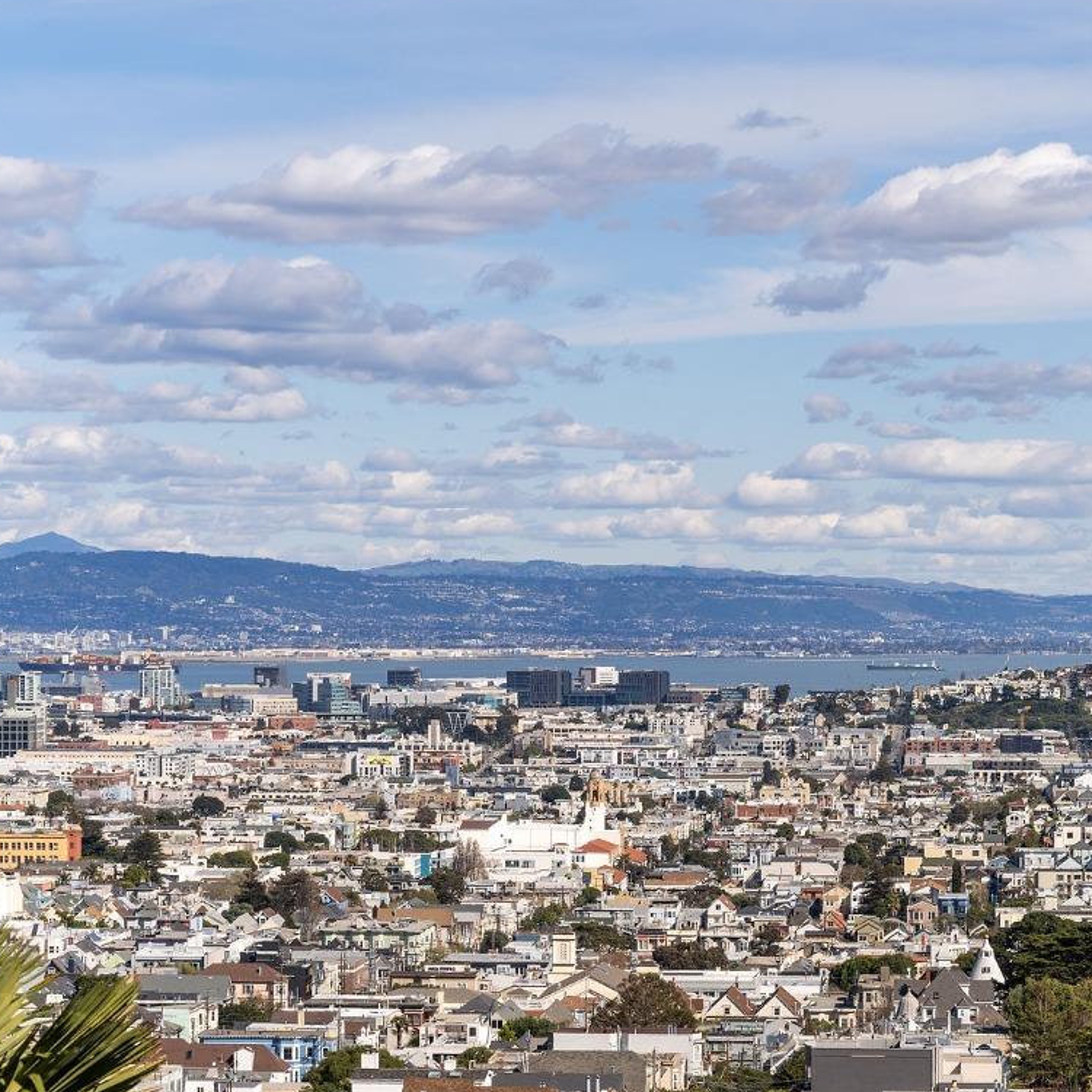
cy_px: 684
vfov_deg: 14.6
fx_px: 4247
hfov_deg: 14.6
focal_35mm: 119
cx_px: 697
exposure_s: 1/400
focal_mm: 70
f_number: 9
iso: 100
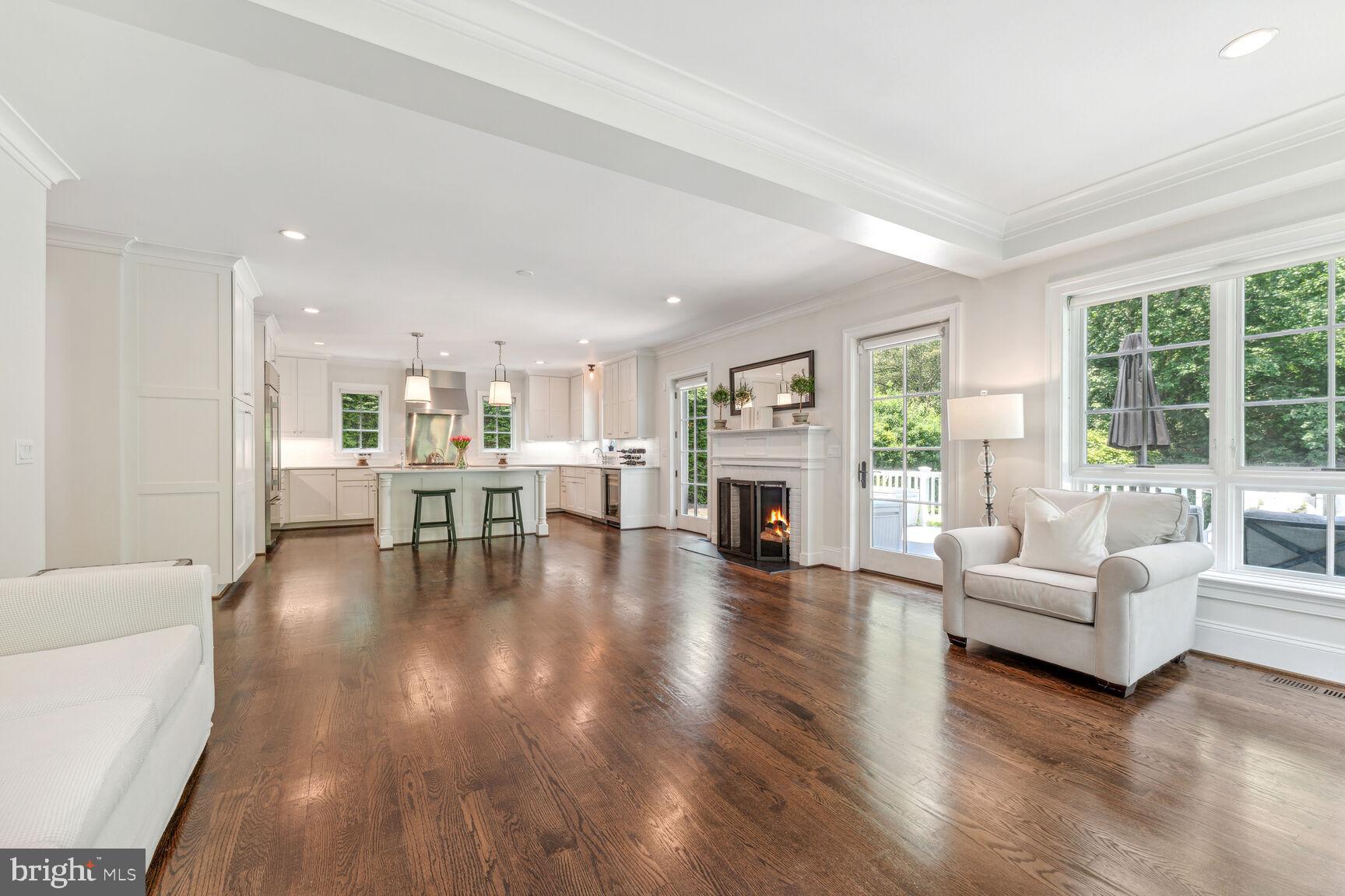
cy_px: 448
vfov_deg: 81.2
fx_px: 523
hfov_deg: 104.3
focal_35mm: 14
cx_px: 672
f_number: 8
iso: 400
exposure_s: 1/15
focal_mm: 14
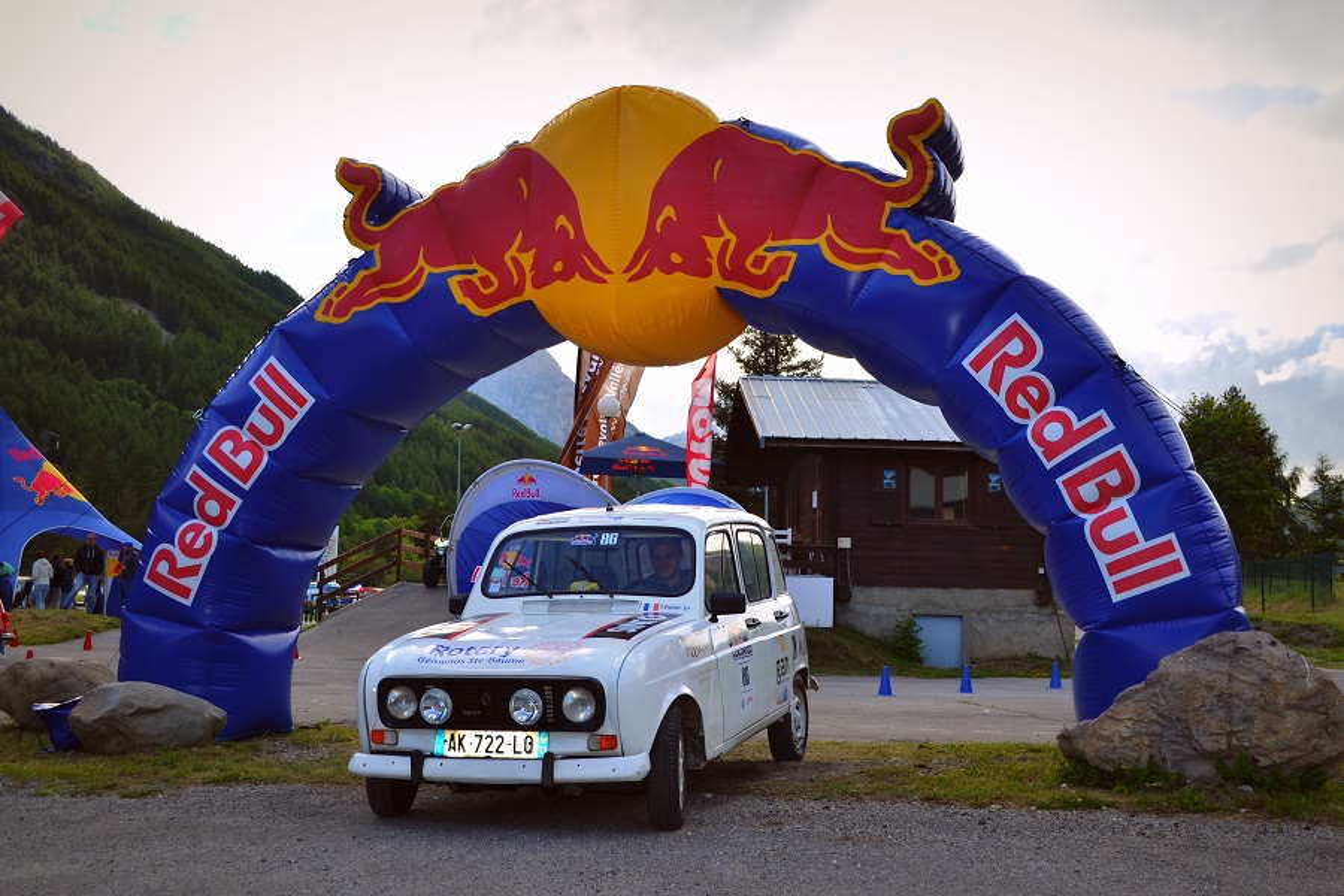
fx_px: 1456
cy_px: 448
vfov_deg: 34.2
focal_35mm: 39
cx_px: 672
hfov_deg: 49.6
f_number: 7.1
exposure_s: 1/200
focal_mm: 26
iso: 100
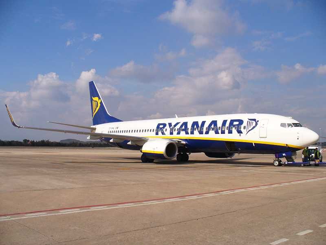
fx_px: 348
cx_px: 163
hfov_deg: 50.1
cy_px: 122
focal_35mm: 37
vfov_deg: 38.7
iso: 80
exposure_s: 1/640
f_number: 5.6
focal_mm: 6.1
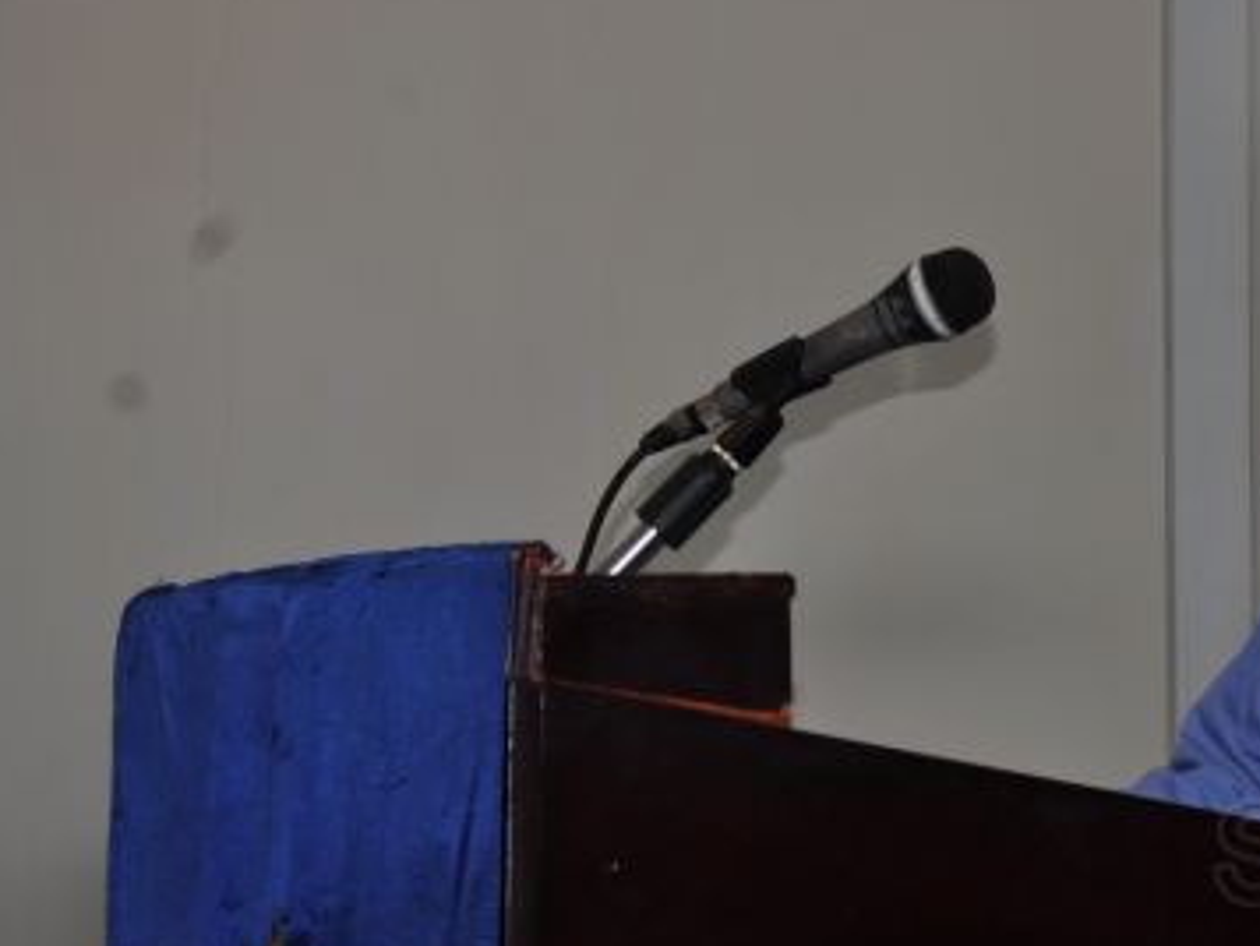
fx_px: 8630
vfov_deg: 6.3
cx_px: 964
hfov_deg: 8.3
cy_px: 282
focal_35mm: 237
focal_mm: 98
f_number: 8
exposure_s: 1/125
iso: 200
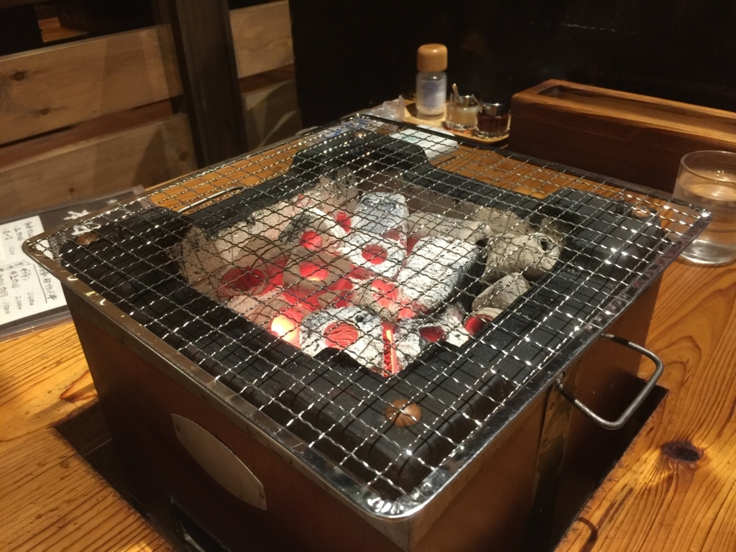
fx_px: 617
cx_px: 368
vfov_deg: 48.2
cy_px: 276
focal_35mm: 29
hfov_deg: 61.7
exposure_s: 1/10
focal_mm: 4.15
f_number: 2.2
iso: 100
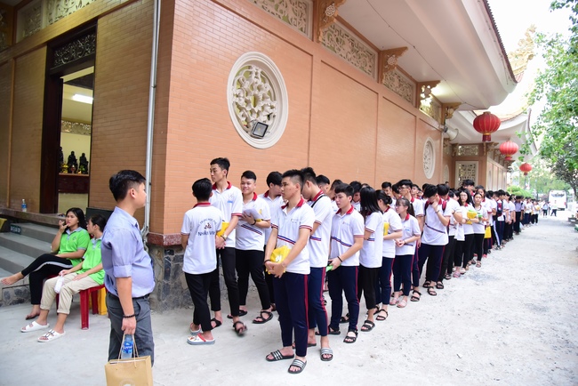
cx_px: 289
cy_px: 193
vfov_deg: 53.2
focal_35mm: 24
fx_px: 385
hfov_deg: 73.7
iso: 2000
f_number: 4
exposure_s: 1/40
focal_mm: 24
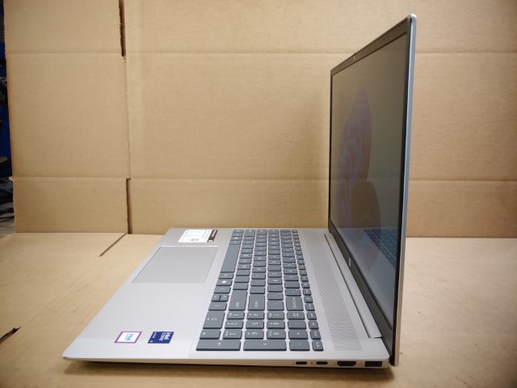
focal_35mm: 26
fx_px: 388
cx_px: 258
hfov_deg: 67.3
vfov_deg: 53.1
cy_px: 194
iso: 50
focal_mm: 4.36
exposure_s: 1/120
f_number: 1.8
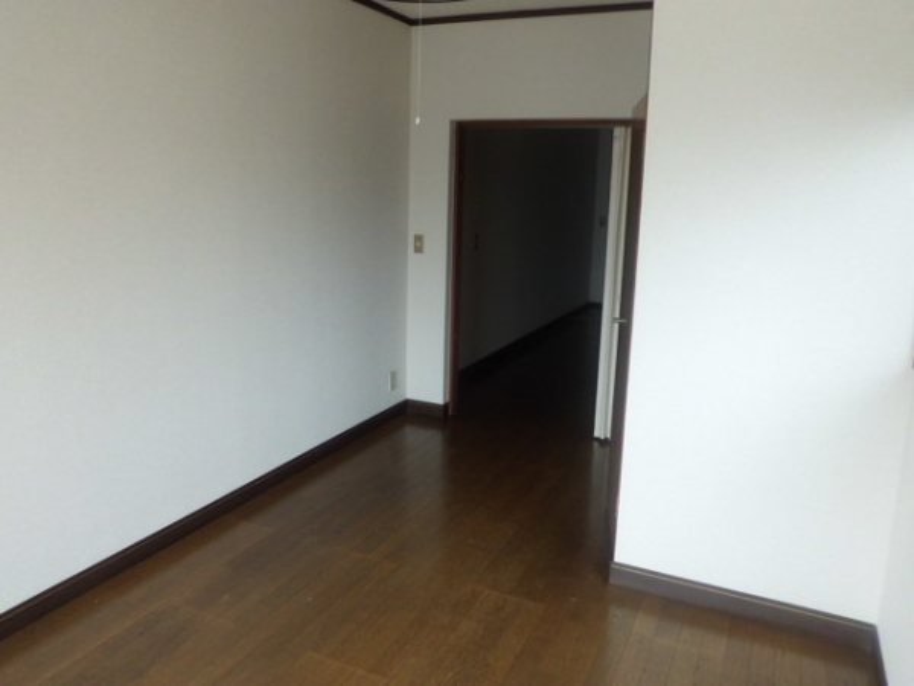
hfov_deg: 67.3
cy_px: 343
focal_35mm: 26
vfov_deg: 53.1
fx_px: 687
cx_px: 457
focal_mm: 4.6
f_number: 3.2
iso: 100
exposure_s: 1/60
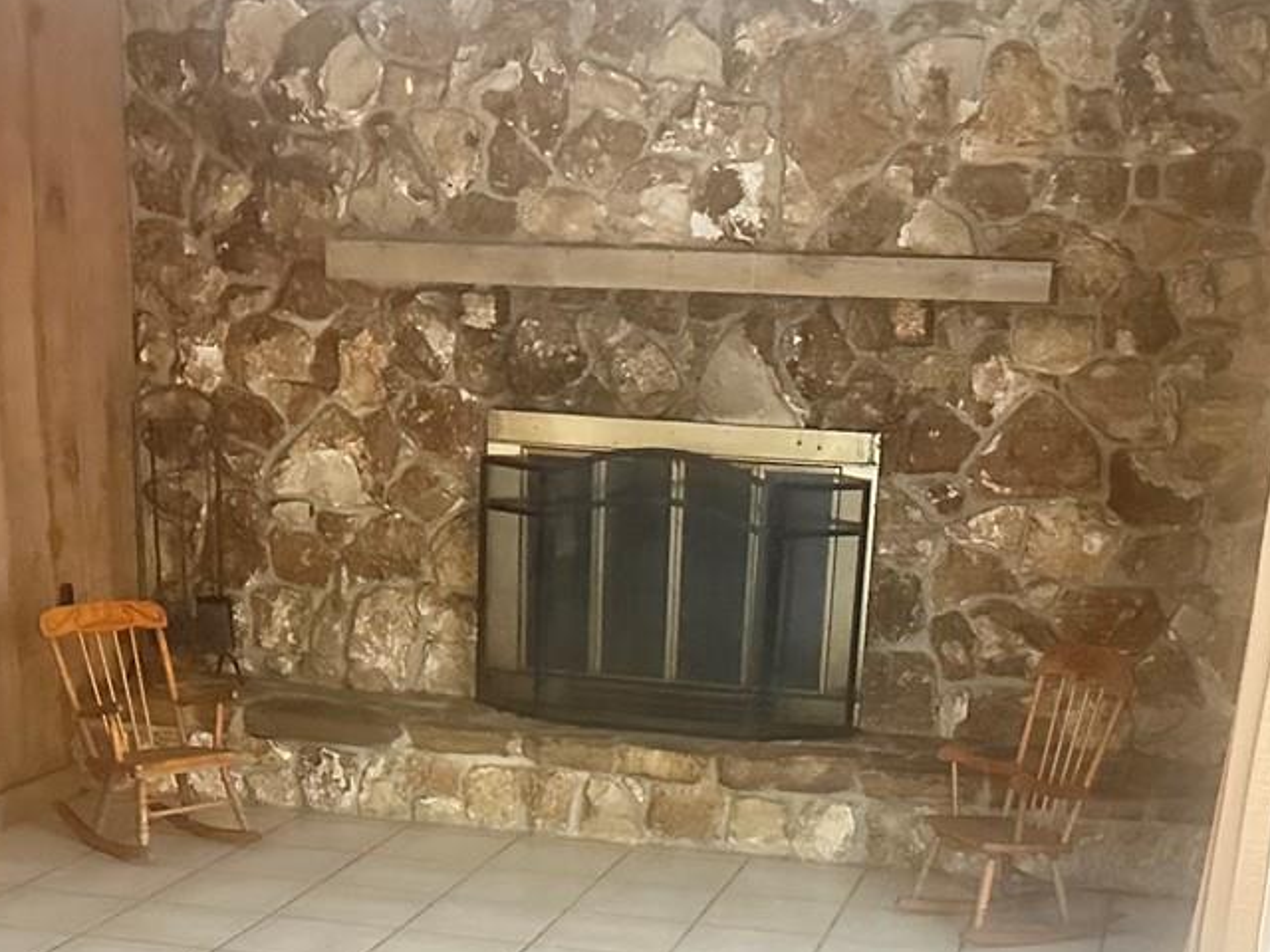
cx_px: 643
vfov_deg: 22.7
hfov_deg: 32.2
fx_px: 2201
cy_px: 1107
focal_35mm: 60
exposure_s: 1/30
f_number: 1.78
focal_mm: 6.86
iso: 2000
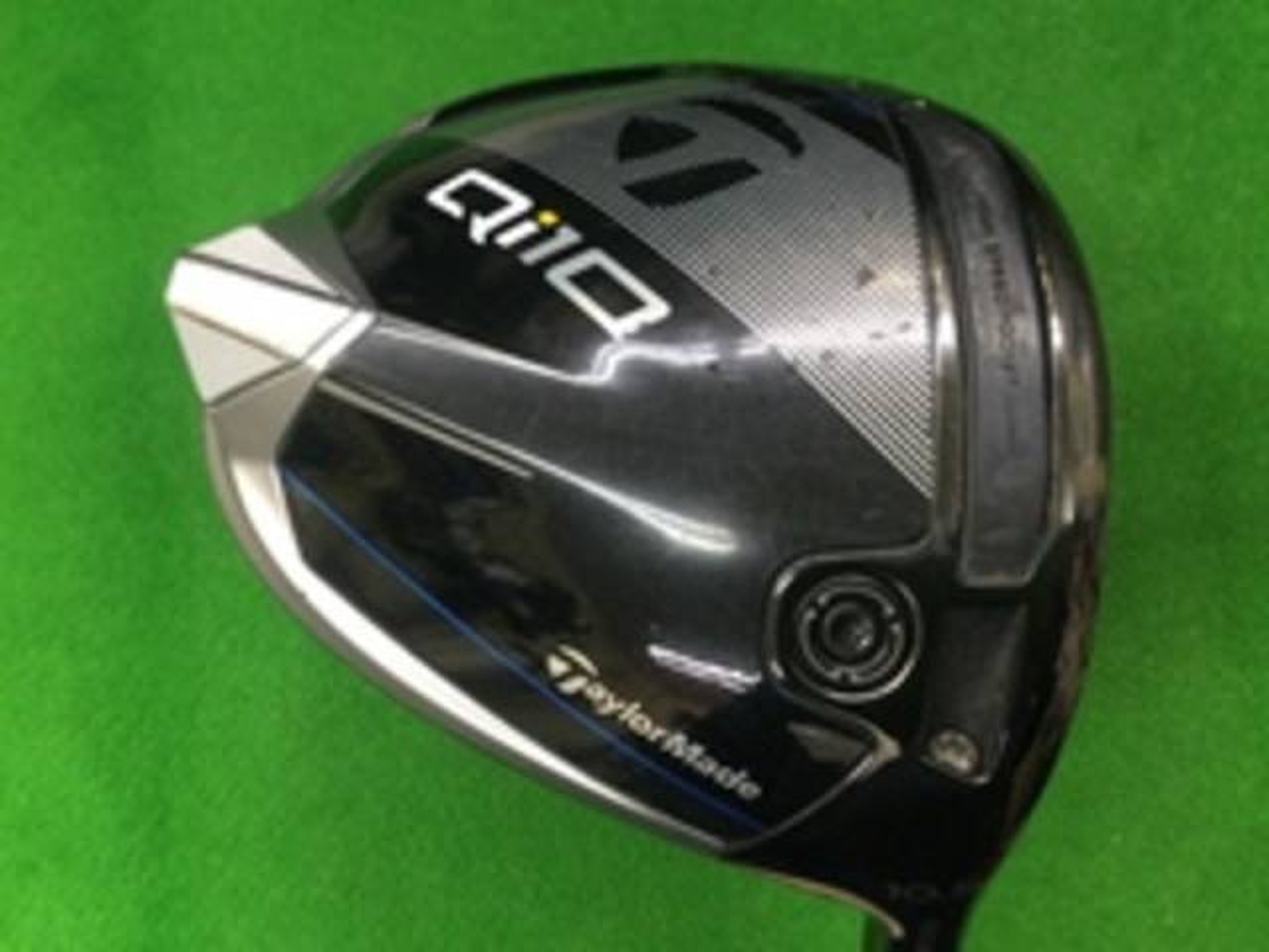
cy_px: 476
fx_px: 1136
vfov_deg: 45.4
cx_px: 634
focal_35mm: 31
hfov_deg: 58.4
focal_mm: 3.3
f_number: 2.4
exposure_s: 1/30
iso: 125
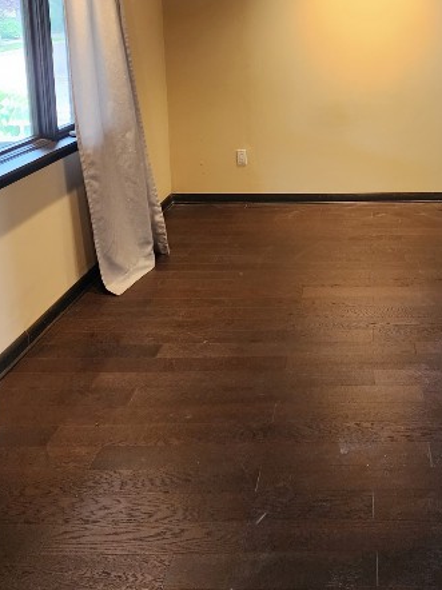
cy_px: 144
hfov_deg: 34.5
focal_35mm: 40
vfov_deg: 45.1
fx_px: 682
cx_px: 371
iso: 400
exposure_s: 1/120
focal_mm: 6.4
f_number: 1.8
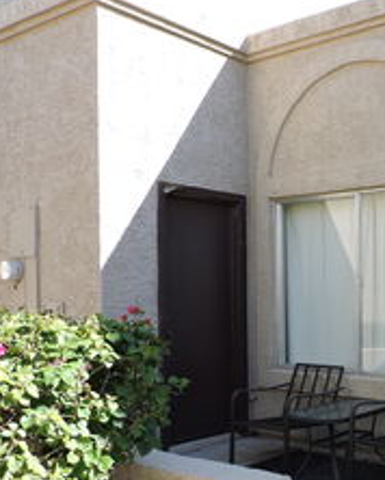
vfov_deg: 40.7
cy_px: 314
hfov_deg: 31.1
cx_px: 382
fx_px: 640
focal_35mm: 45
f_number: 3
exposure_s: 1/320
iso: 100
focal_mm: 4.3
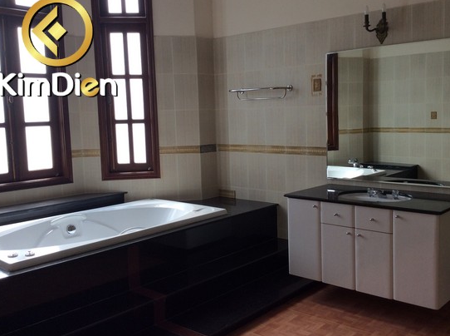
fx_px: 506
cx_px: 247
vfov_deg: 36.7
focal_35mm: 39
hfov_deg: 47.9
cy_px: 170
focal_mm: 3.3
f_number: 2.4
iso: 32
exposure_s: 1/133
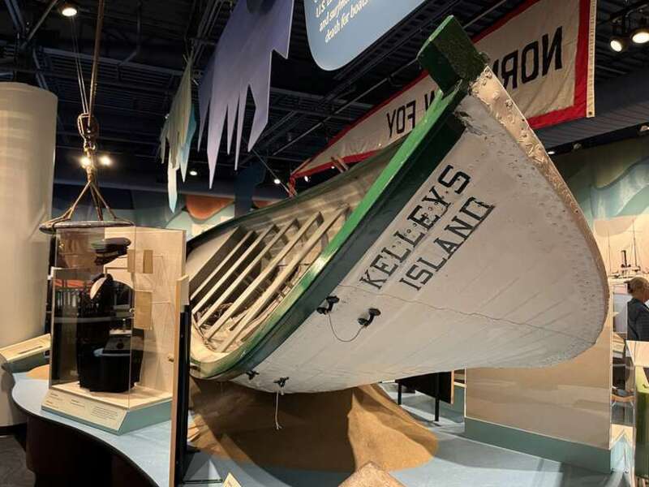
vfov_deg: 53.1
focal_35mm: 26
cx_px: 324
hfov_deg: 67.3
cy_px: 244
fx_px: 487
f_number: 1.6
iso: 500
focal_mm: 5.1
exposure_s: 1/40
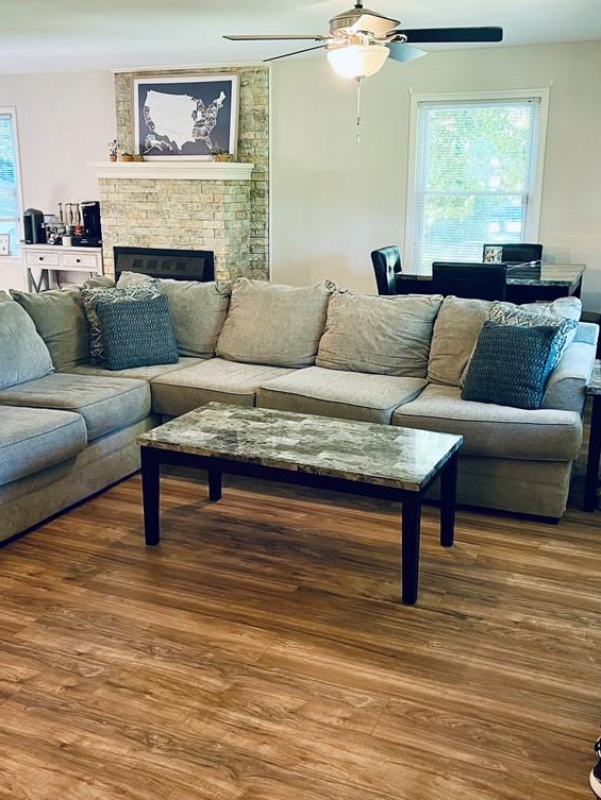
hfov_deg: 41.8
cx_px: 287
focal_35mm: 34
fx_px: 787
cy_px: 399
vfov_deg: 54.0
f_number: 1.6
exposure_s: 1/60
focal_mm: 5.1
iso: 250
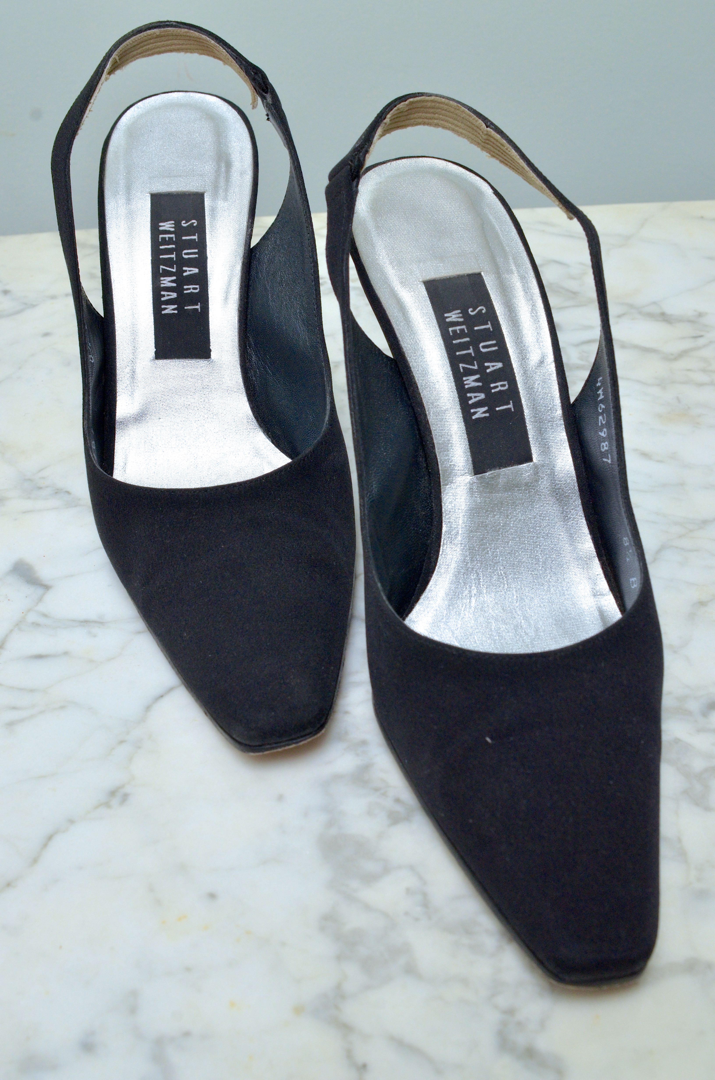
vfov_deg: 46.5
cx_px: 358
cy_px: 540
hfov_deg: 31.8
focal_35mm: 42
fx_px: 1257
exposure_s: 1/160
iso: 800
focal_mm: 28
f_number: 10
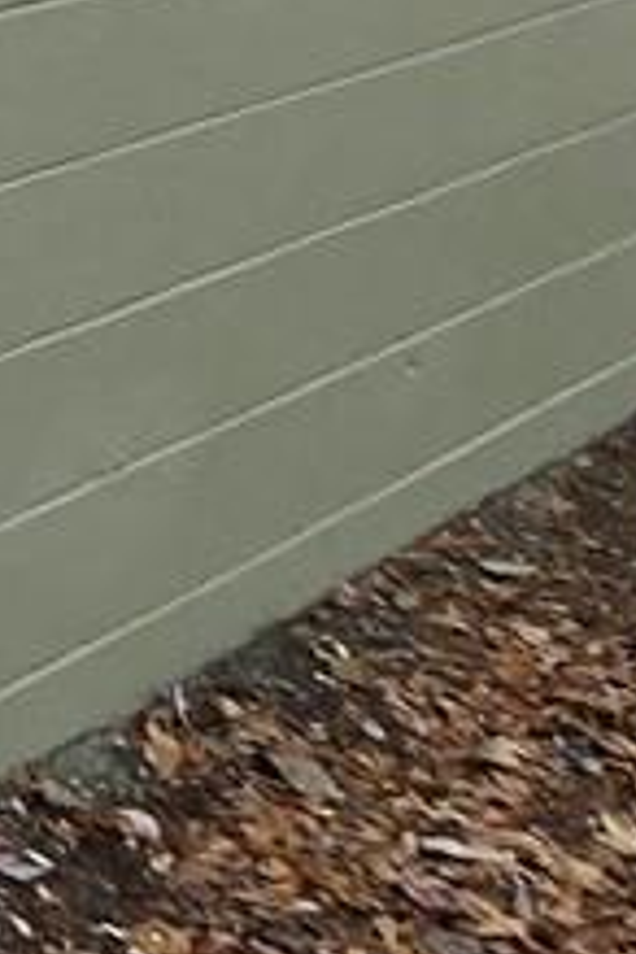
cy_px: -405
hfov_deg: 9.7
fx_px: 2623
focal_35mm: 99
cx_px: -1398
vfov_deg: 18.6
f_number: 2.2
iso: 40
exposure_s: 1/719
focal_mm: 1.7
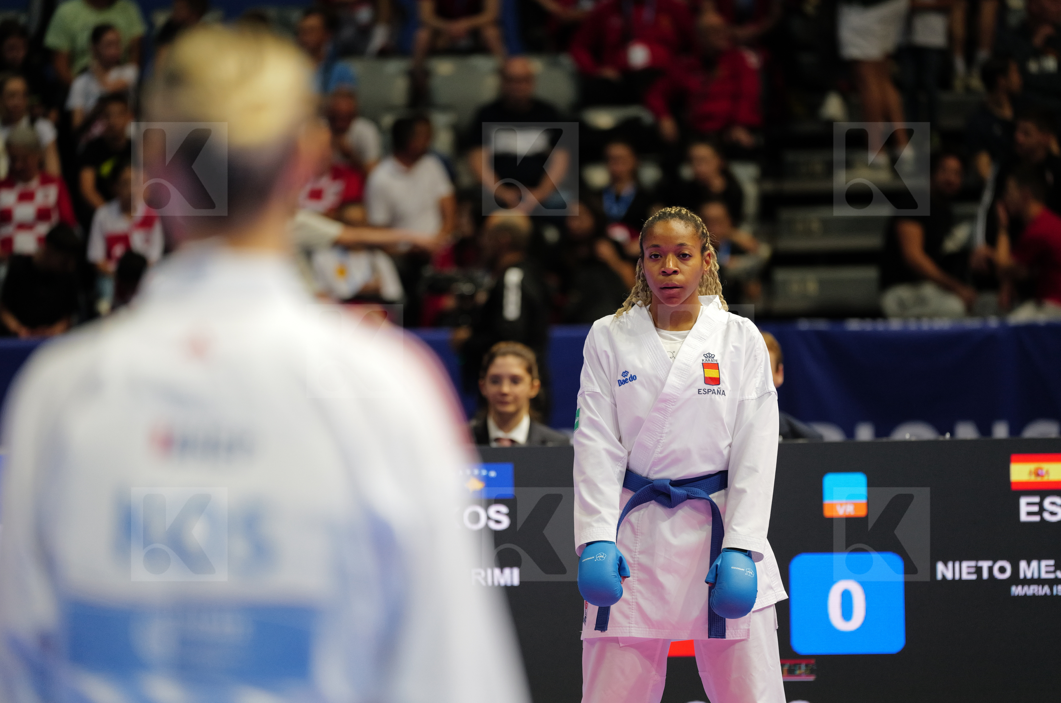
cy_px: 352
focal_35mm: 200
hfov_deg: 10.3
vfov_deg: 6.8
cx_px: 530
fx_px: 5885
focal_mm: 200
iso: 2500
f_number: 2.8
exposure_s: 1/1000
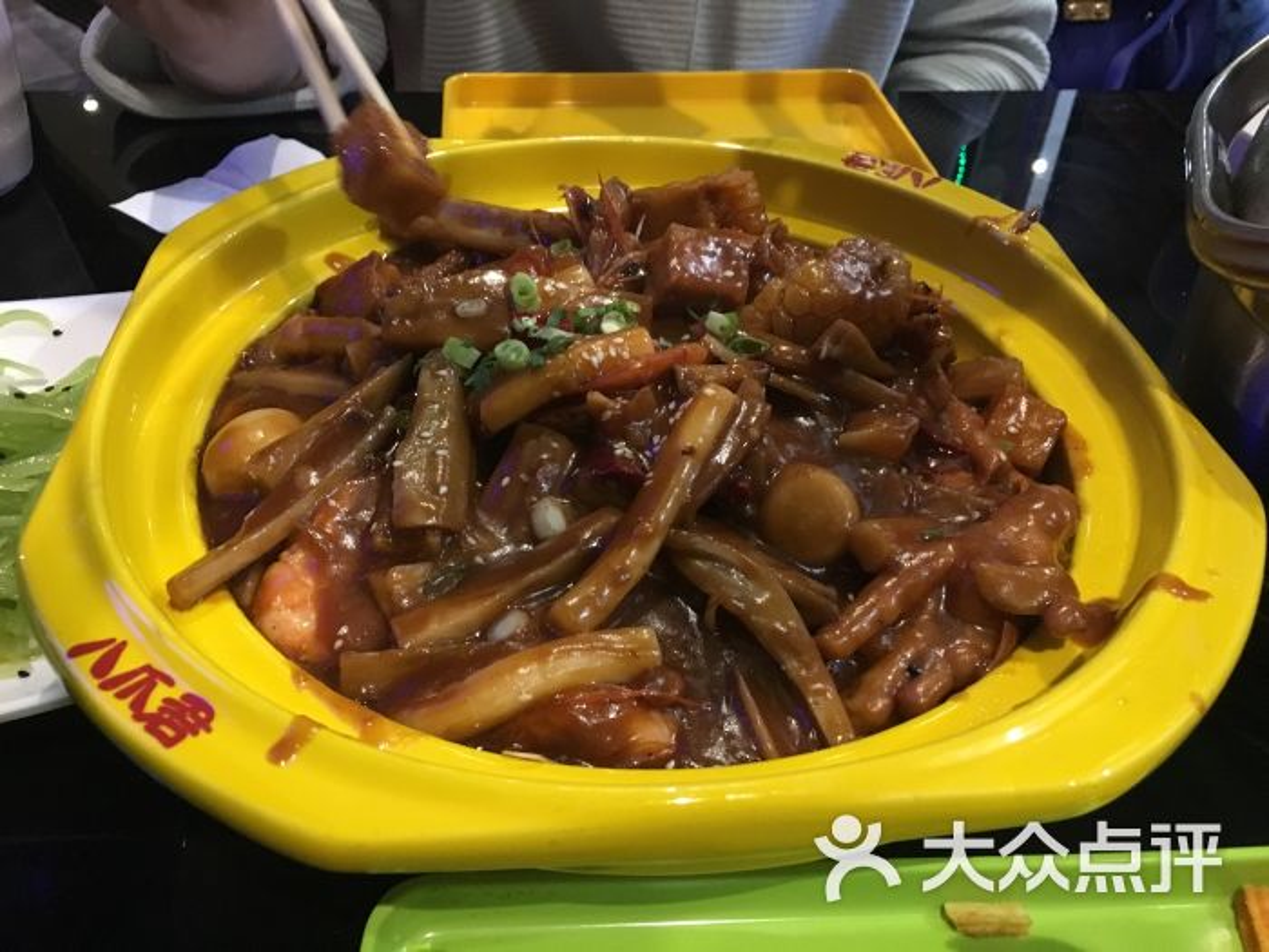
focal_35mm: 29
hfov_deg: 61.7
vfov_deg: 48.2
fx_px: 1063
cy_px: 476
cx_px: 634
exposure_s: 1/17
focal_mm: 4.15
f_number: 2.2
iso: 320
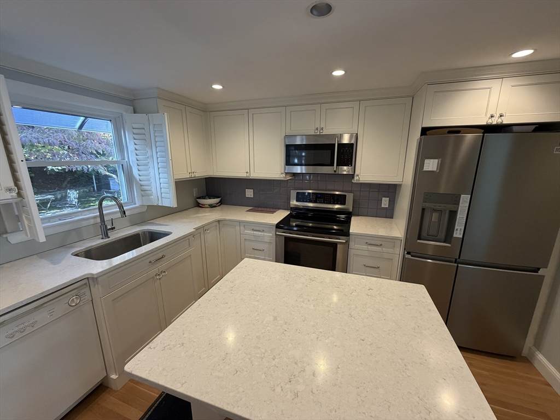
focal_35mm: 14
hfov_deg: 102.1
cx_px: 280
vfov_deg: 85.7
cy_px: 210
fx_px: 226
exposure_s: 1/120
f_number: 2.2
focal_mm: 2.22
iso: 320
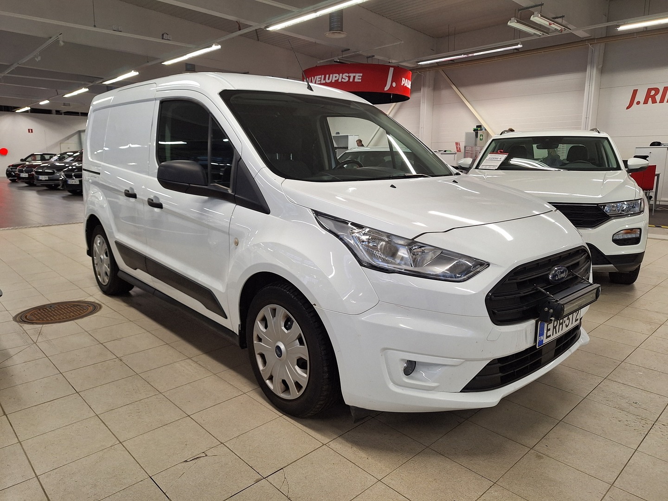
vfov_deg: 58.9
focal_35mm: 23
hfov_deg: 73.9
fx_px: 444
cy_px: 250
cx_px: 334
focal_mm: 5.54
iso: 64
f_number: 1.8
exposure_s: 1/60
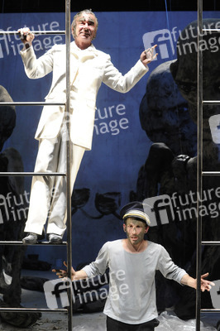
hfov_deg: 19.4
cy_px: 166
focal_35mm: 70
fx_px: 643
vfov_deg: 28.9
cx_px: 110
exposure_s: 1/250
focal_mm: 70
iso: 4000
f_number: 8
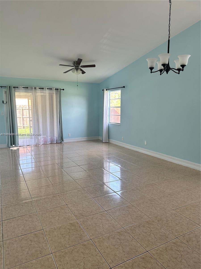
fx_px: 186
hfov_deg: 56.8
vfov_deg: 71.6
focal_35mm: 24
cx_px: 100
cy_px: 134
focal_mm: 6.86
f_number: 1.78
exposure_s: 1/120
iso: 100
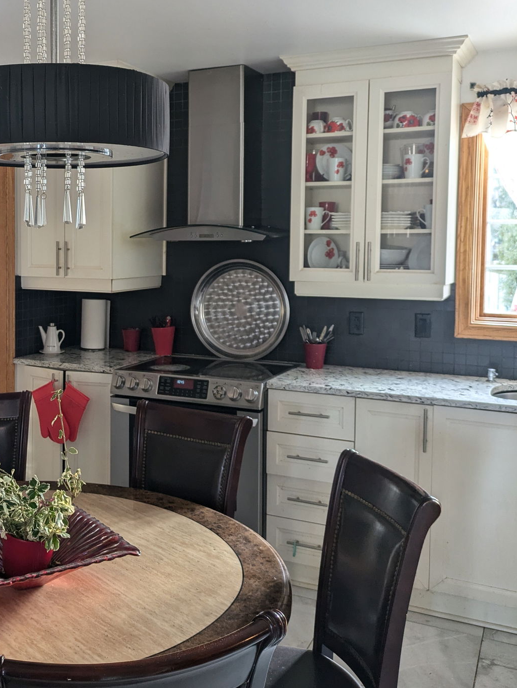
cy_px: 285
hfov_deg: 35.8
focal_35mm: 39
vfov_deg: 47.6
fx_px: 776
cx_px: 115
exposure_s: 1/24
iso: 49
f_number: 1.89
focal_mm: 5.43
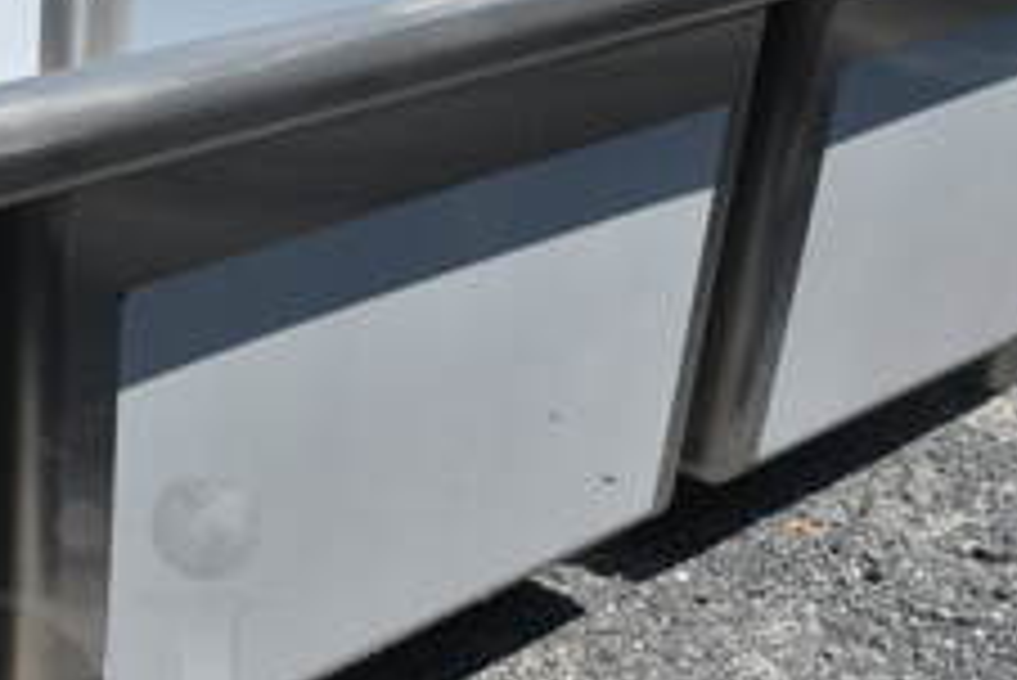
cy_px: 707
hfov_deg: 25.9
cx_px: -58
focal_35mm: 73
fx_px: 2063
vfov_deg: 18.2
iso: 100
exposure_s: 1/500
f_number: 8
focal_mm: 18
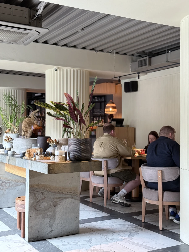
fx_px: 349
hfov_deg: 30.3
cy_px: 126
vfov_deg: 39.7
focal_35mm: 48
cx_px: 94
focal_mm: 6.76
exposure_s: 1/33
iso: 320
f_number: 1.78
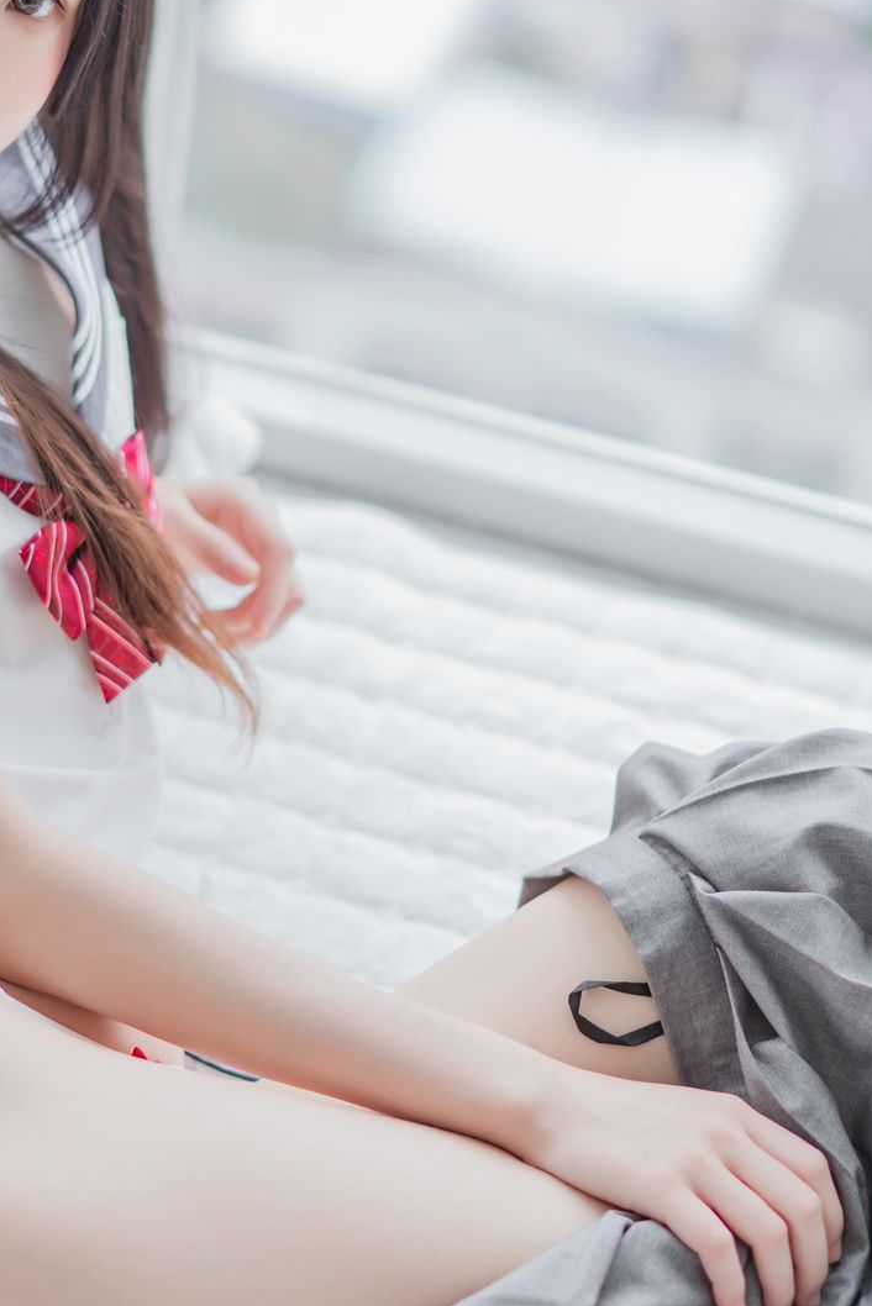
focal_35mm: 85
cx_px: 147
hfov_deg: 15.9
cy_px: 543
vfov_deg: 23.9
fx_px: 3086
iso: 125
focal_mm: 50
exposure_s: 1/250
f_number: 1.4
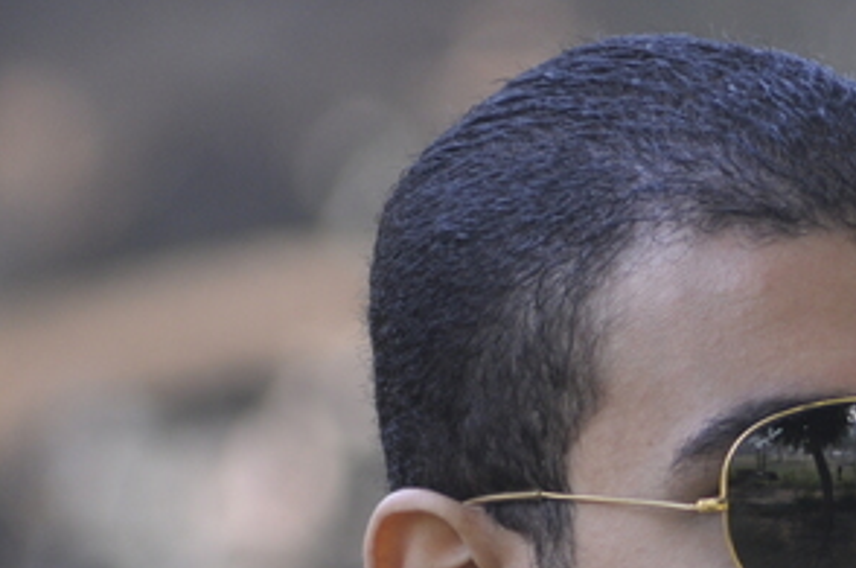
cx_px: 1127
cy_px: 663
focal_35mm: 899
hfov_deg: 2.3
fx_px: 21341
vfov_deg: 1.5
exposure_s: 1/125
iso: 400
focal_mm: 220
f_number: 5
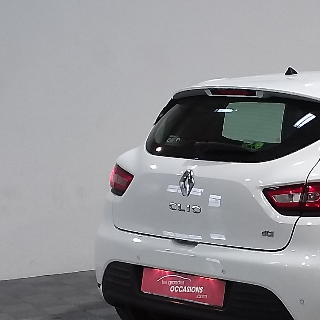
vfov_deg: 27.1
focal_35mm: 63
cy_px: 222
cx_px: 357
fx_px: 659
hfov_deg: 25.2
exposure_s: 1/33
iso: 64
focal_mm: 2.91
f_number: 1.9
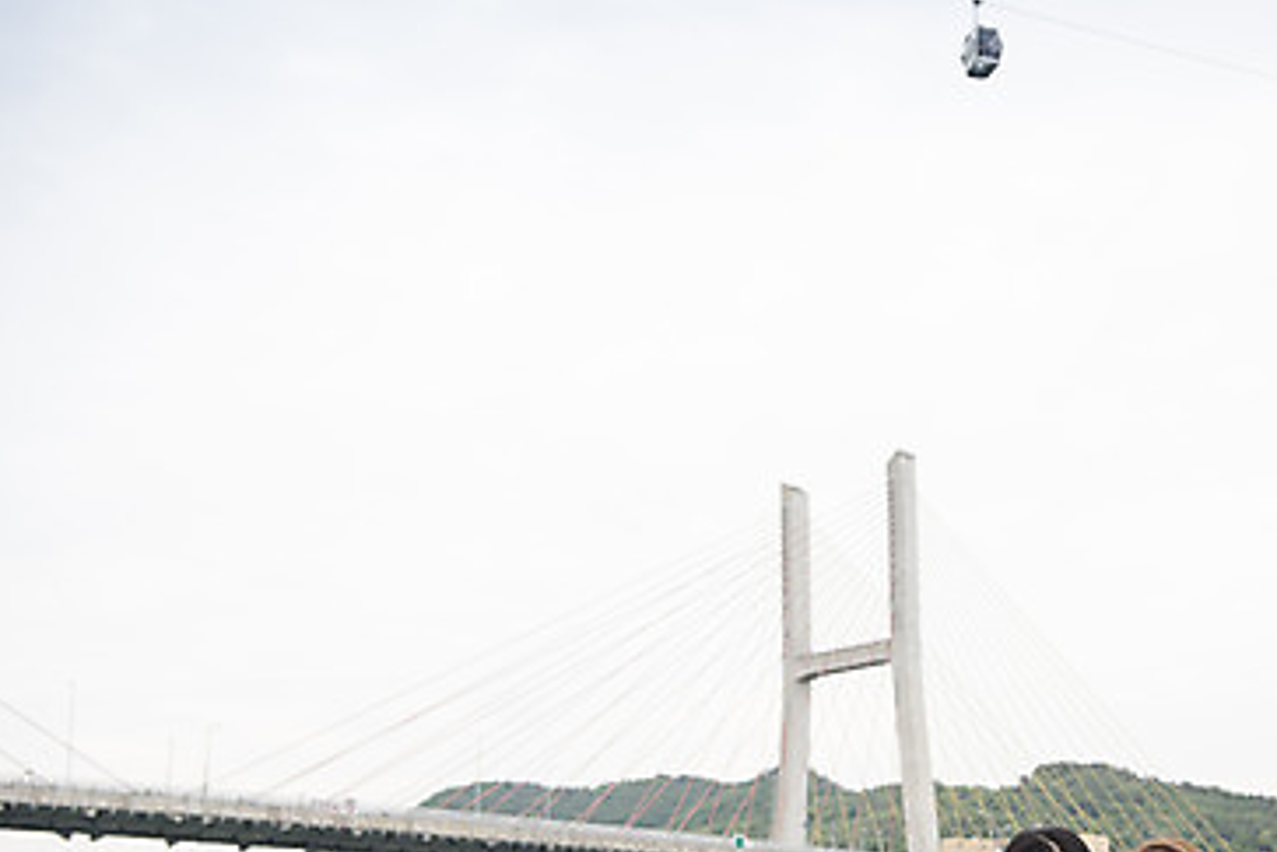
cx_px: 907
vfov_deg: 24.0
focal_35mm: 56
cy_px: 638
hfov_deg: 35.1
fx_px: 1987
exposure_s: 1/1250
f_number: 4
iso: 160
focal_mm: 34
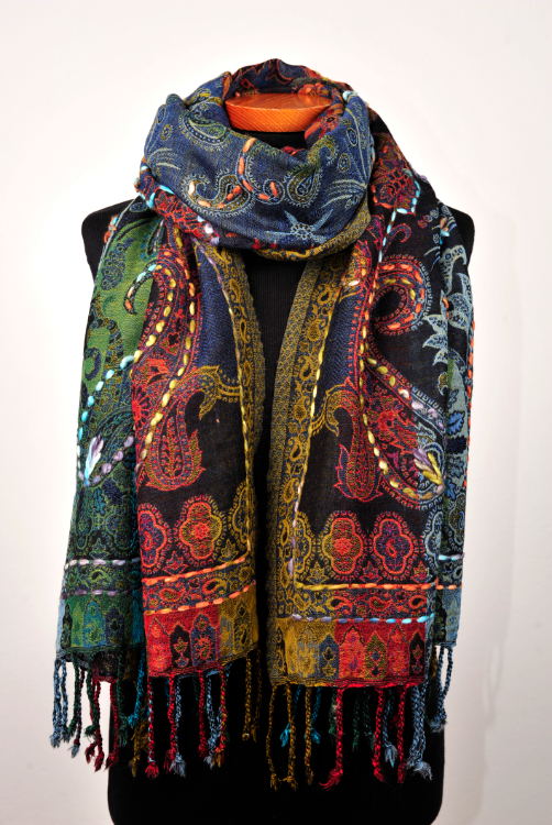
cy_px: 412
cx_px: 276
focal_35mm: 50
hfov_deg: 27.1
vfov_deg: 39.6
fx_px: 1147
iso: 200
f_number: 8
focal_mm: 50
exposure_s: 1/125
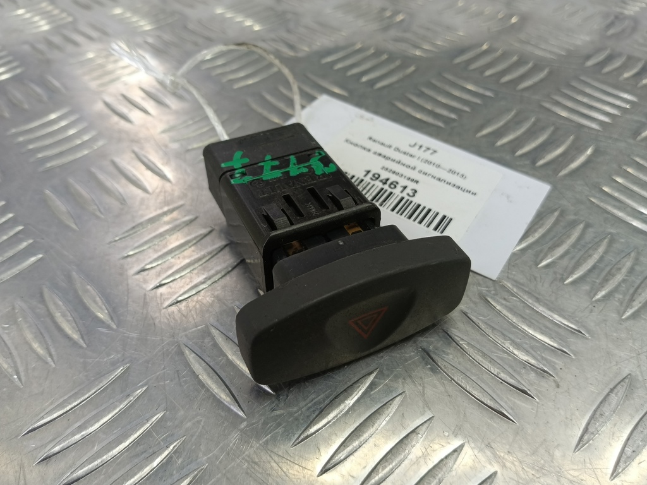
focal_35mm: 23
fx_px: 430
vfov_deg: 58.9
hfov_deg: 73.9
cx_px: 324
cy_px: 242
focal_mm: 4.11
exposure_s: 1/50
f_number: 1.6
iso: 112
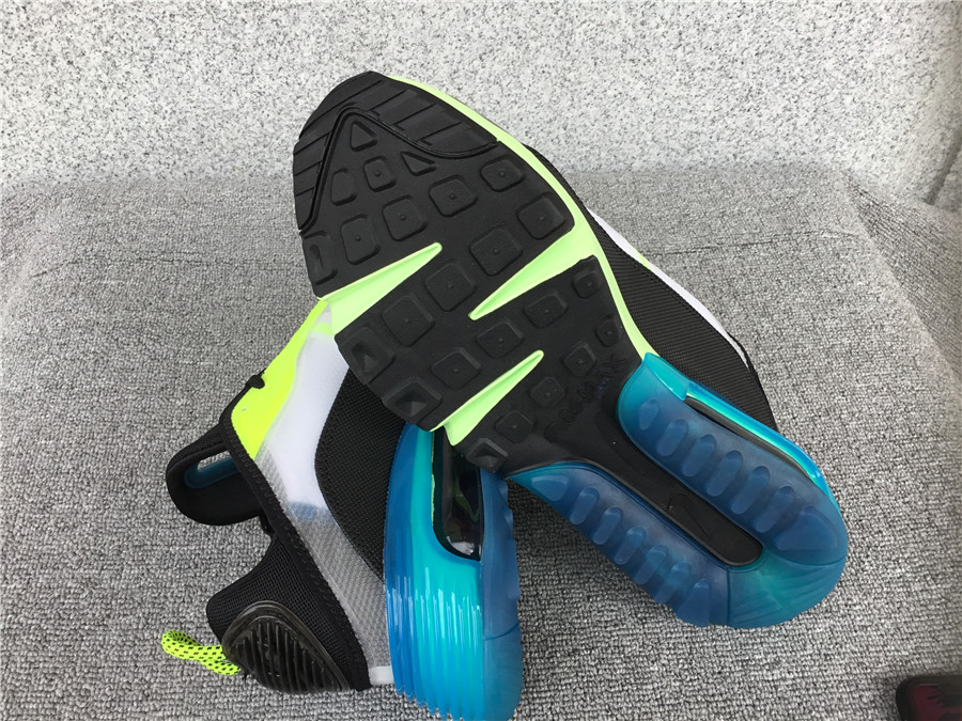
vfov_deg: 45.4
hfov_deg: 58.4
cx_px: 481
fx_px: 862
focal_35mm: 31
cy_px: 360
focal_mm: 3.3
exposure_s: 1/203
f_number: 2.4
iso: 25
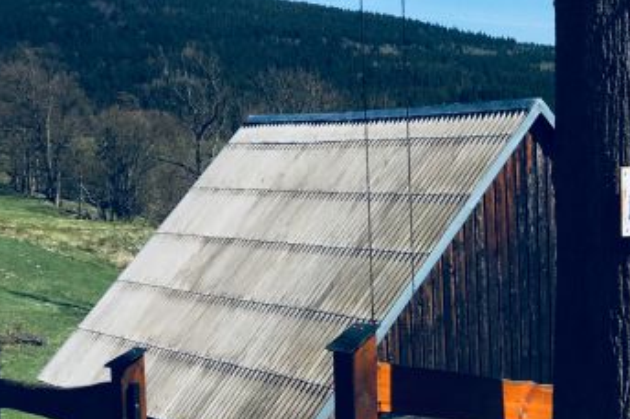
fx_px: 1382
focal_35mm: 79
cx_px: 766
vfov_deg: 17.3
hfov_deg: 23.4
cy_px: 206
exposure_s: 1/1570
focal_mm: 4.15
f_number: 2.2
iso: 25
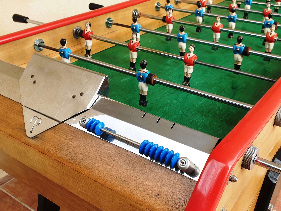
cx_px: 137
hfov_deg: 47.9
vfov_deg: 36.7
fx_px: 317
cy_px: 127
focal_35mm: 39
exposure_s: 1/215
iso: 50
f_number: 2.4
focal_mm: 4.3
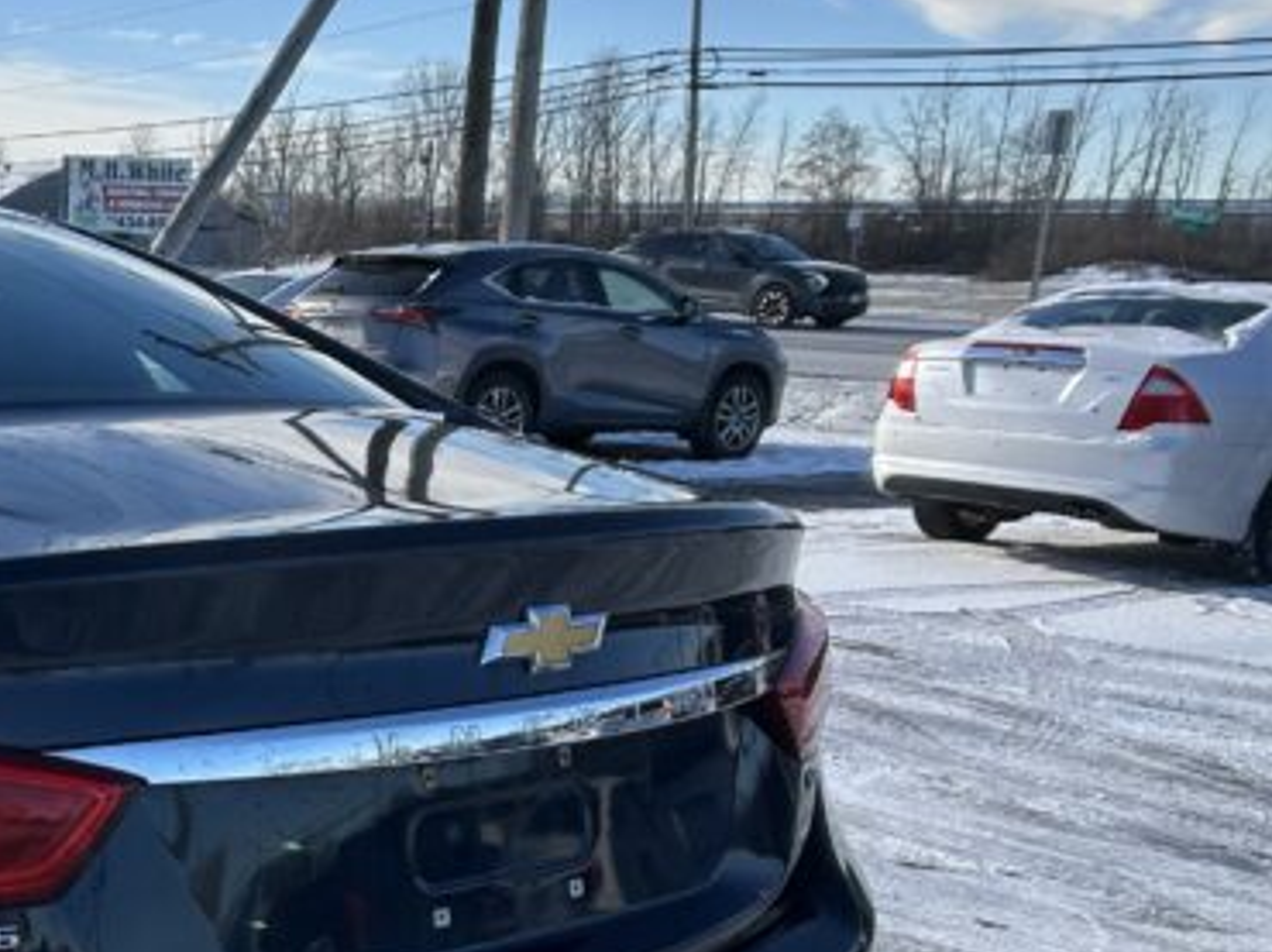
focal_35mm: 72
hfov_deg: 24.7
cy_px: 694
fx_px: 2644
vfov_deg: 20.3
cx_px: -206
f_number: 1.5
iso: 50
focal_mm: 5.7
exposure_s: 1/4444
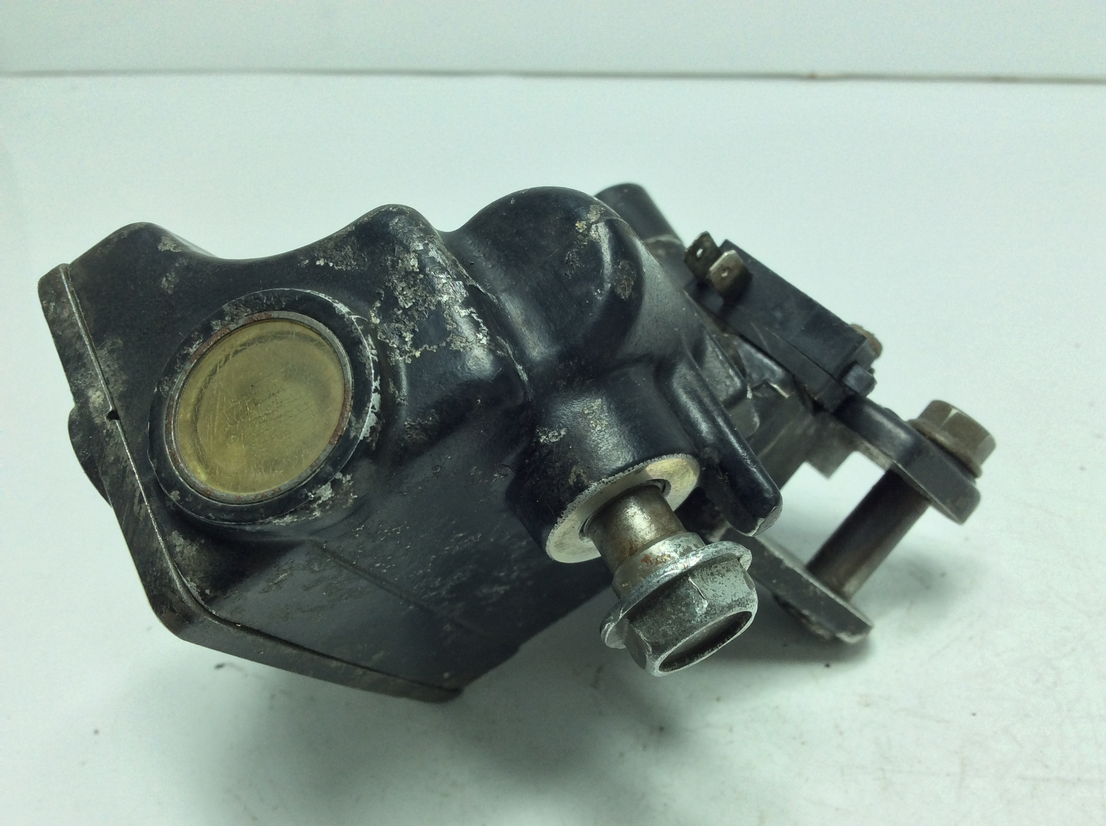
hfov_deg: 56.9
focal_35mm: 32
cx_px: 553
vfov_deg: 44.1
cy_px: 413
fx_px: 1021
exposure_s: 1/251
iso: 32
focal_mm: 3.3
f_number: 2.4
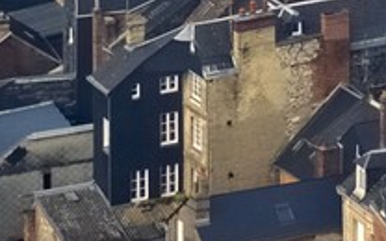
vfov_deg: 0.8
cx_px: 1295
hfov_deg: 1.3
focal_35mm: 1570
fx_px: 16516
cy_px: -590
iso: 400
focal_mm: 200
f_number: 7.1
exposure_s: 1/800
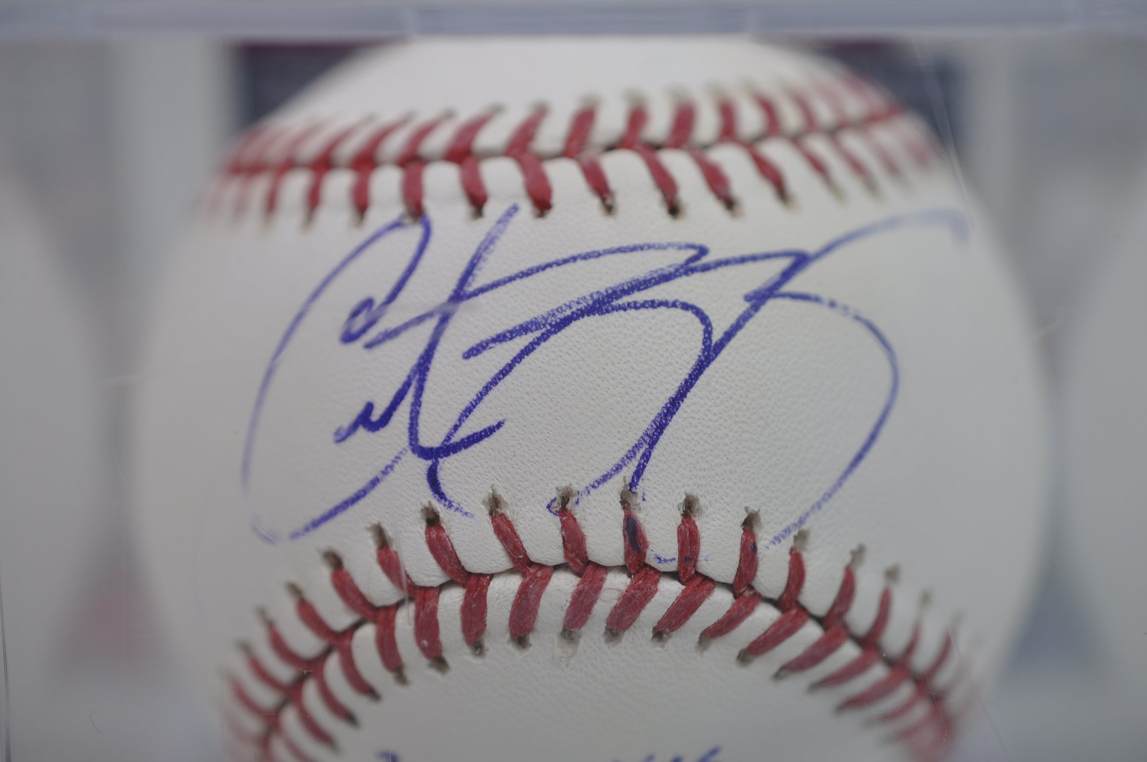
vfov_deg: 22.6
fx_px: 1909
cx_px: 574
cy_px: 381
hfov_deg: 33.4
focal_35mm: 60
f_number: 4
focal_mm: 40
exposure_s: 1/60
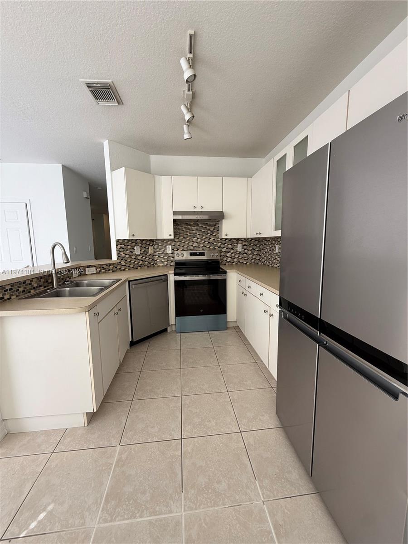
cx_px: 204
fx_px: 220
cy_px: 272
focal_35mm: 14
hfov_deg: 85.7
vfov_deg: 102.1
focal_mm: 2.22
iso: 64
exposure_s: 1/99
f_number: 2.2
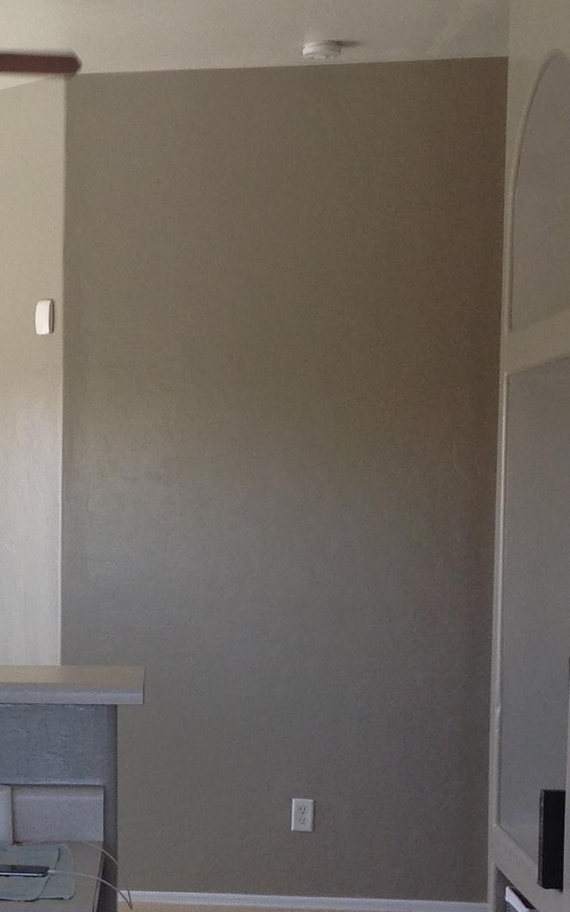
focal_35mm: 90
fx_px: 2237
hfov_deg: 14.0
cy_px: 661
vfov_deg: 22.9
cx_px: -142
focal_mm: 4.28
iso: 64
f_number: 2.4
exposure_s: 1/60
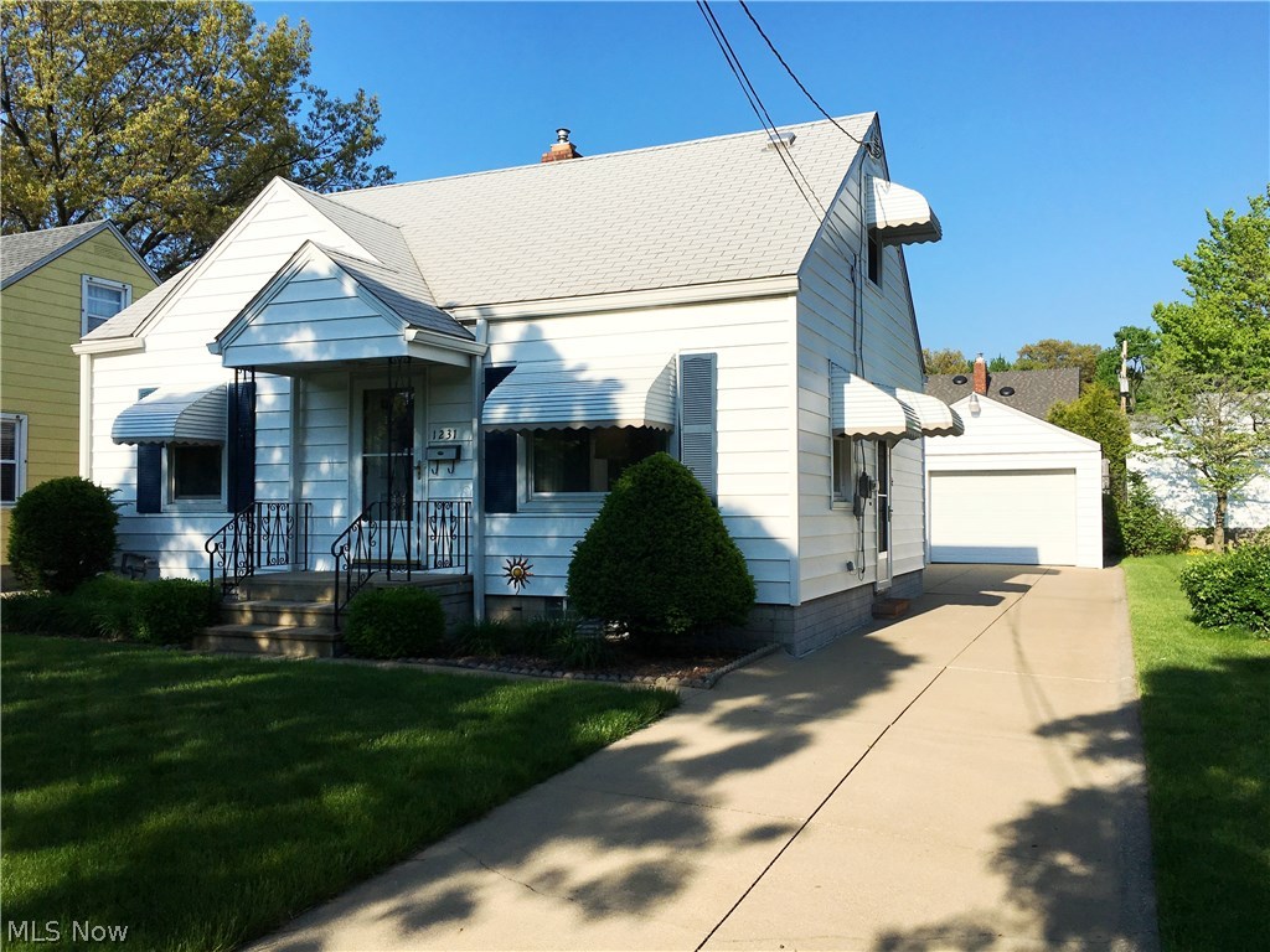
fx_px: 1064
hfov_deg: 61.7
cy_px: 476
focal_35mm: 29
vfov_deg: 48.2
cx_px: 635
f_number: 2.2
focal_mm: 4.15
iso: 25
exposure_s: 1/2849
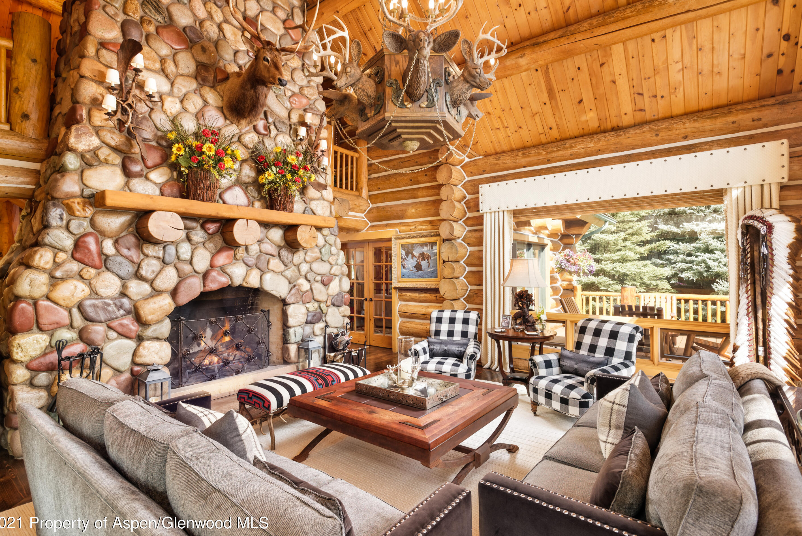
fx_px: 401
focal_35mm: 18
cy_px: 265
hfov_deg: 90.0
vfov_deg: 67.4
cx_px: 401
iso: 160
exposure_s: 1/8
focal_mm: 17
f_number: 7.1
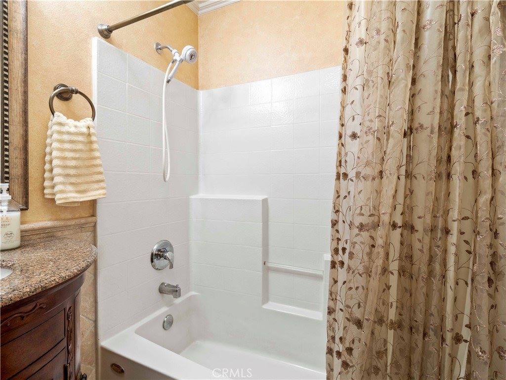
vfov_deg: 78.1
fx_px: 234
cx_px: 253
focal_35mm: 16
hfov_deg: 94.5
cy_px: 190
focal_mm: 8
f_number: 9
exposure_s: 1.6
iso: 200
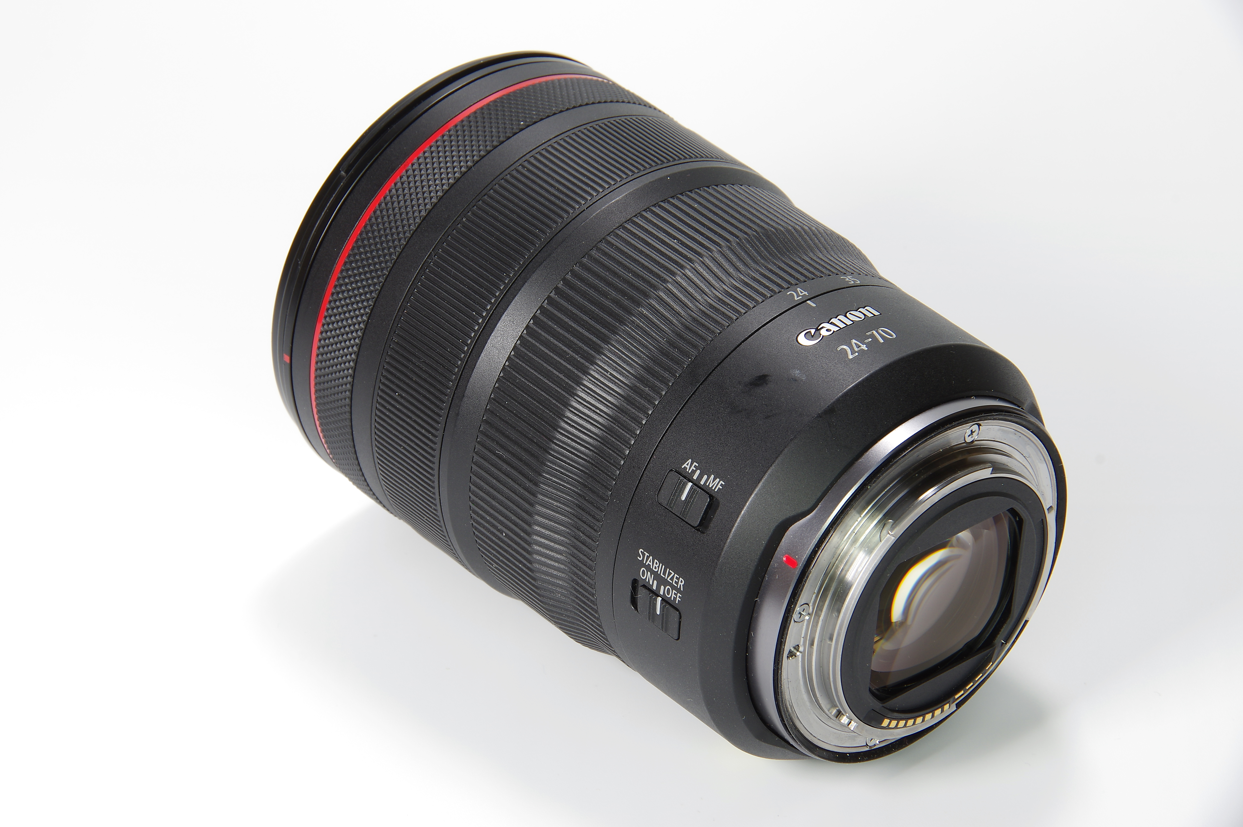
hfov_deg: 13.7
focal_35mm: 150
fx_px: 5175
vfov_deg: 9.1
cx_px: 622
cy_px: 414
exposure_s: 1/3.33
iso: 100
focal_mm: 100
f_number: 16
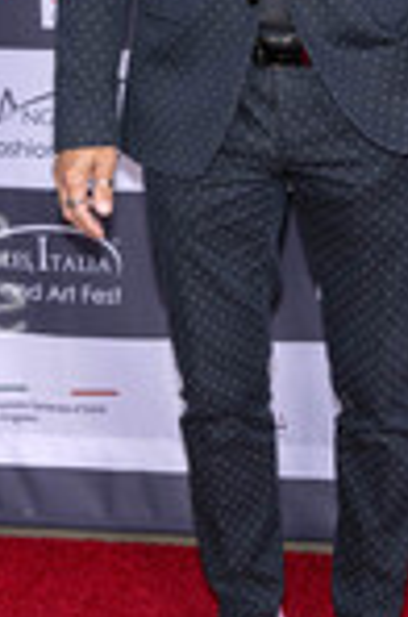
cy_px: 104
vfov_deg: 21.8
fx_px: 1571
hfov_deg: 14.8
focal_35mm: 92
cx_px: 266
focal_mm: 34
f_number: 5.6
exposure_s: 1/200
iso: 800
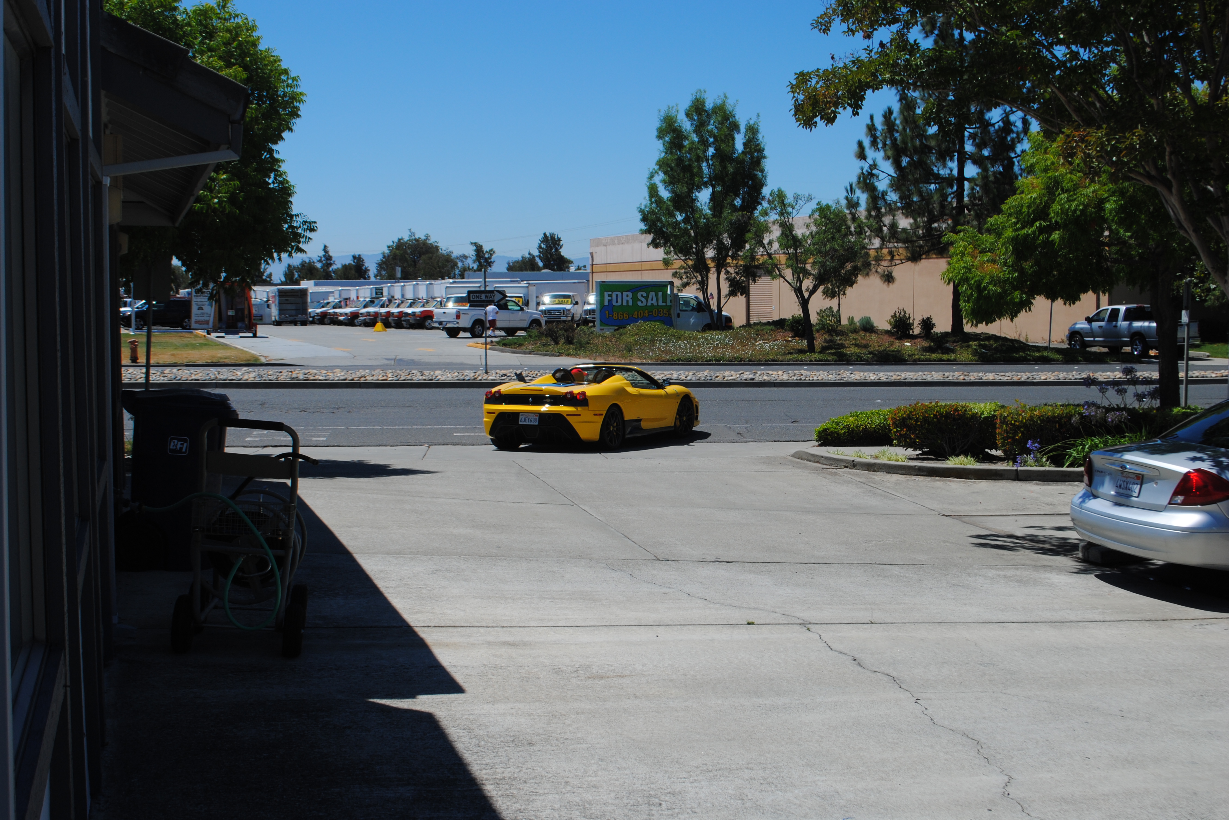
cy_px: 404
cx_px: 605
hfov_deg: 45.4
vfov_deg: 31.2
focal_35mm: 43
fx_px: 1468
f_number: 9
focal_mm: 28
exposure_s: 1/320
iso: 100
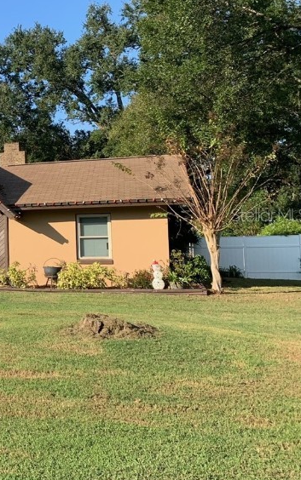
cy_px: 214
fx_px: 656
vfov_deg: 40.2
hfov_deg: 22.2
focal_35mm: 50
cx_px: -125
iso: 25
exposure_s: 1/1190
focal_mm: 4.25
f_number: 1.8
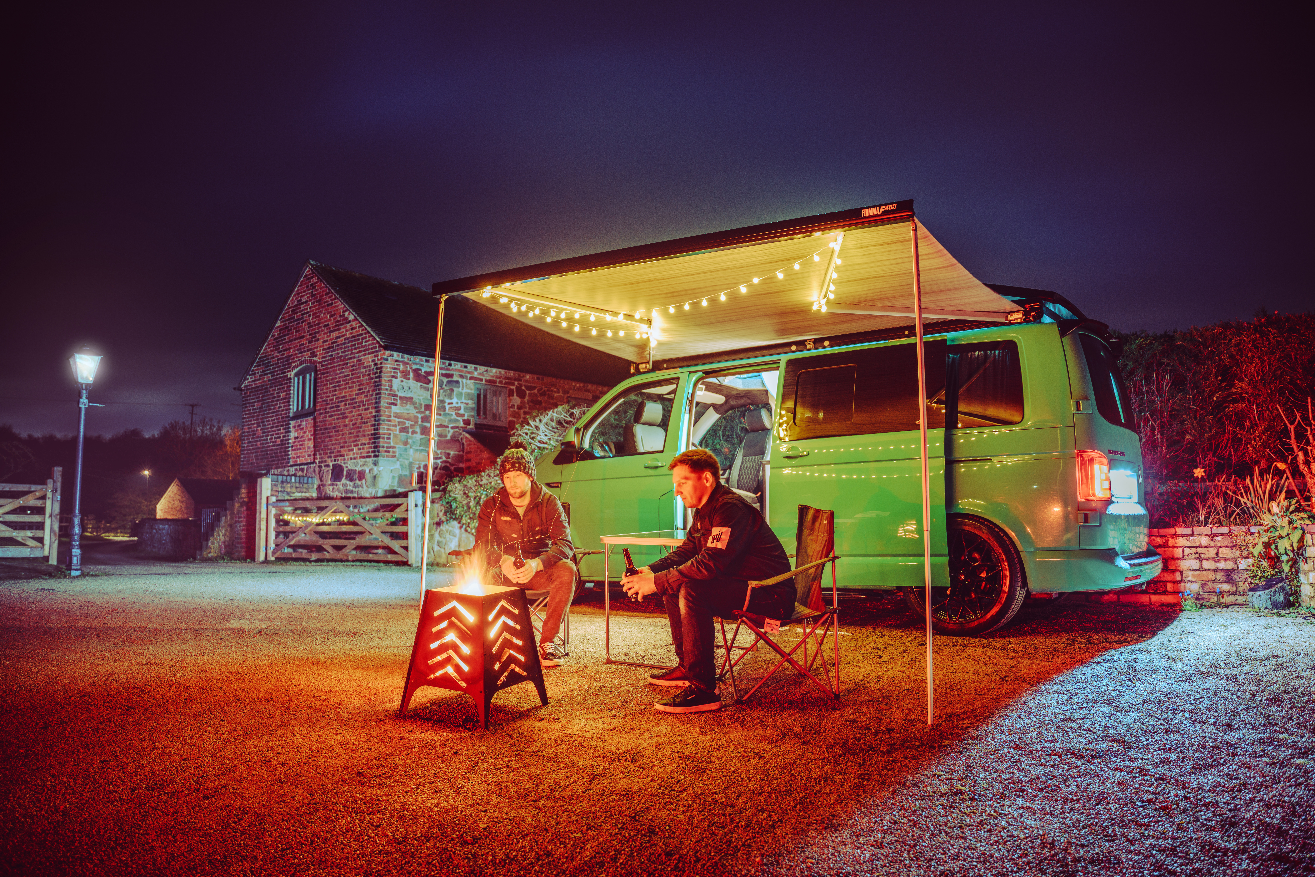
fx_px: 877
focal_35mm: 24
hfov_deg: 73.7
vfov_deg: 53.1
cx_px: 658
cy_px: 438
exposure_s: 10
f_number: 2.8
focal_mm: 24
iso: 200
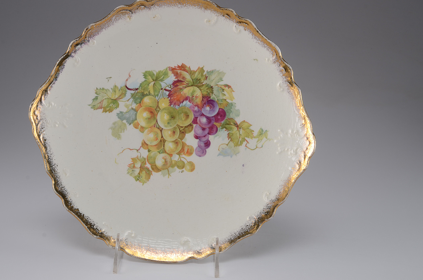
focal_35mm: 51
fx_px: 593
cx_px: 182
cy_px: 128
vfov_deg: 26.6
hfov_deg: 39.2
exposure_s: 1/80
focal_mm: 29
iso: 100
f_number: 13
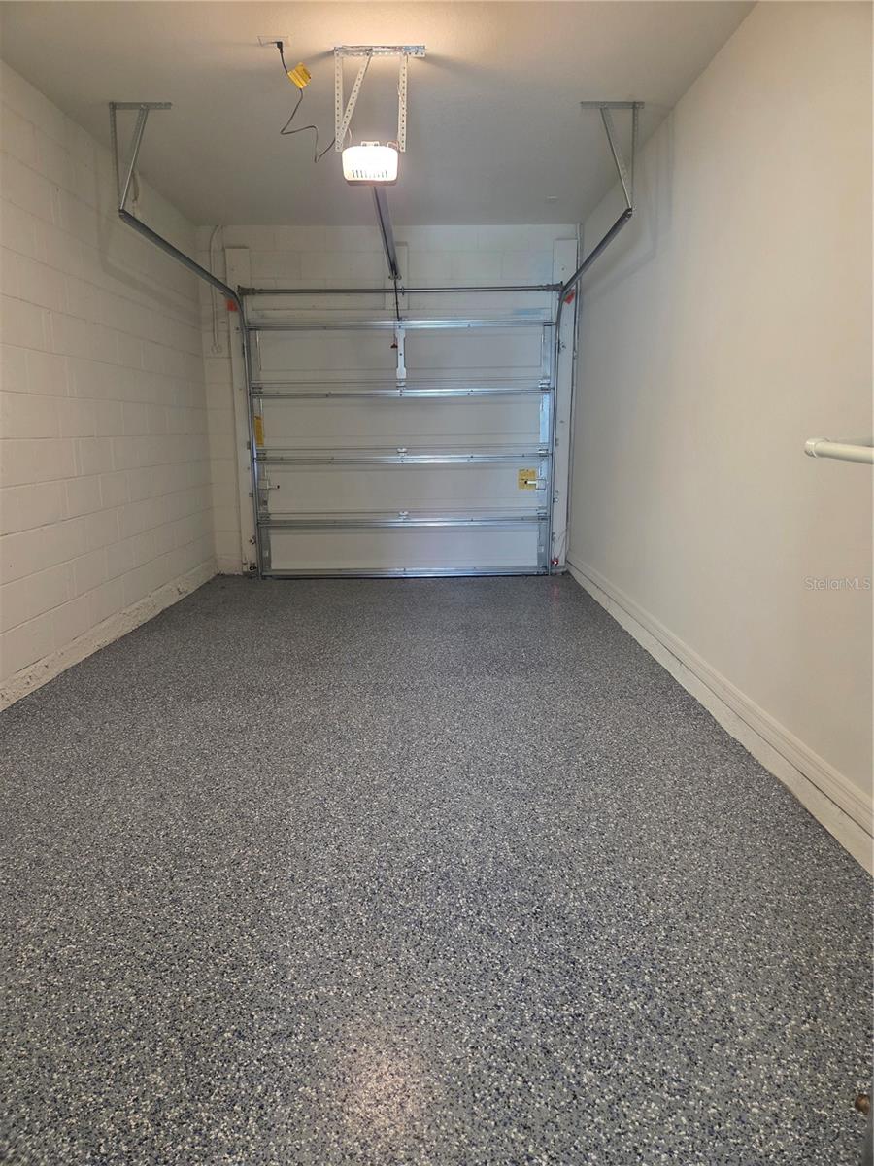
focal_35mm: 23
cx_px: 437
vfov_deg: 73.9
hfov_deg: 58.9
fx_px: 774
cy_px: 583
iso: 640
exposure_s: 1/120
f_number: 1.8
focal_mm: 5.4
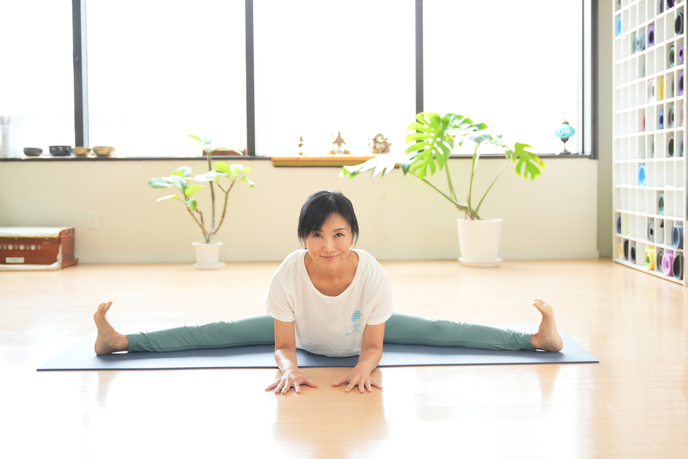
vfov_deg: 32.9
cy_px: 230
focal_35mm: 41
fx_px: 778
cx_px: 344
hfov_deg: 47.7
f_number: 2.8
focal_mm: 40.7
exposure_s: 1/60
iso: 1600
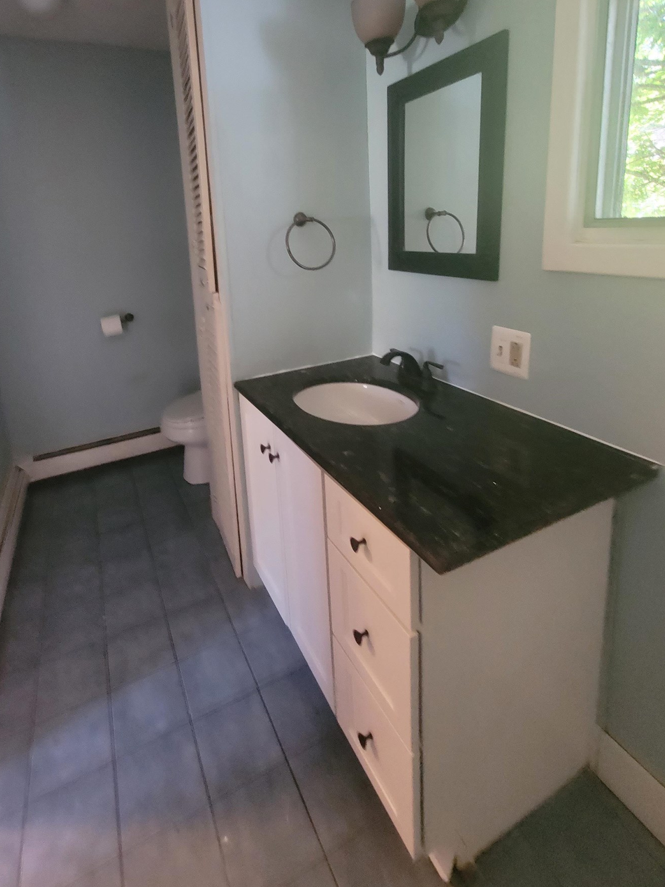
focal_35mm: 17
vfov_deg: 88.5
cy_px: 312
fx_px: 436
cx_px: 292
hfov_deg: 74.4
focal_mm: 1.74
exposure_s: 1/24
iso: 800
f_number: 2.2
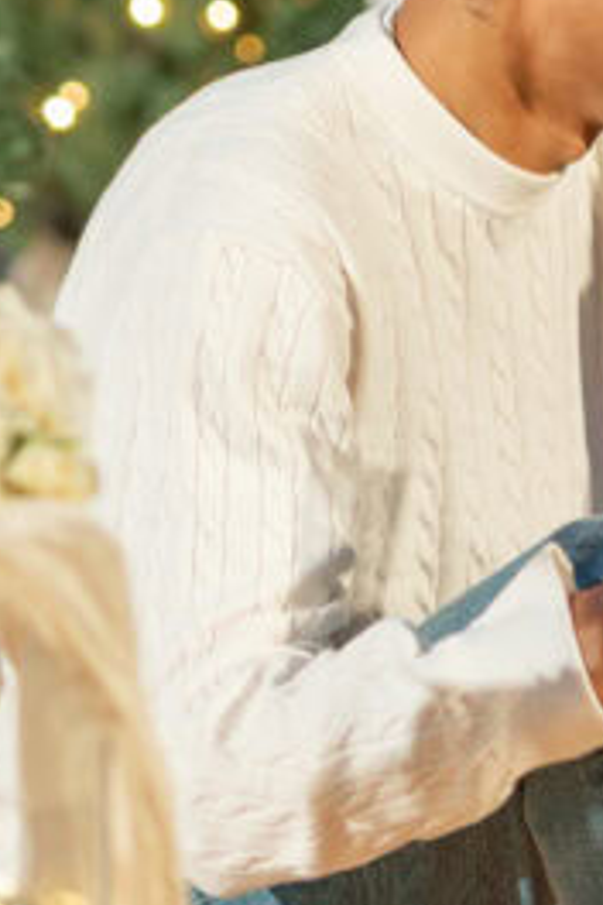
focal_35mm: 194
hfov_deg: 7.0
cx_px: 677
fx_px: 4874
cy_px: 713
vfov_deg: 10.6
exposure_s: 1/160
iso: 640
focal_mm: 50
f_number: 1.8
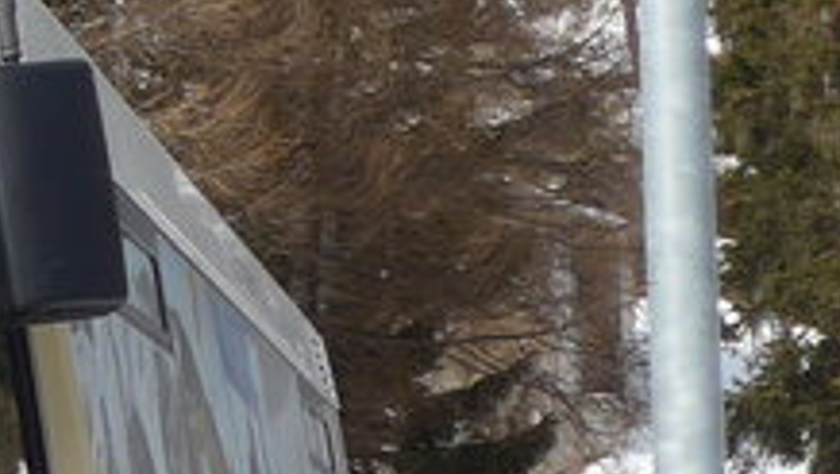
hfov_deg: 8.8
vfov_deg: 5.6
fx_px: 4815
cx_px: -1376
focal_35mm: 216
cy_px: 374
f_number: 2.8
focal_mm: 7.5
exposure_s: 1/1600
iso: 80
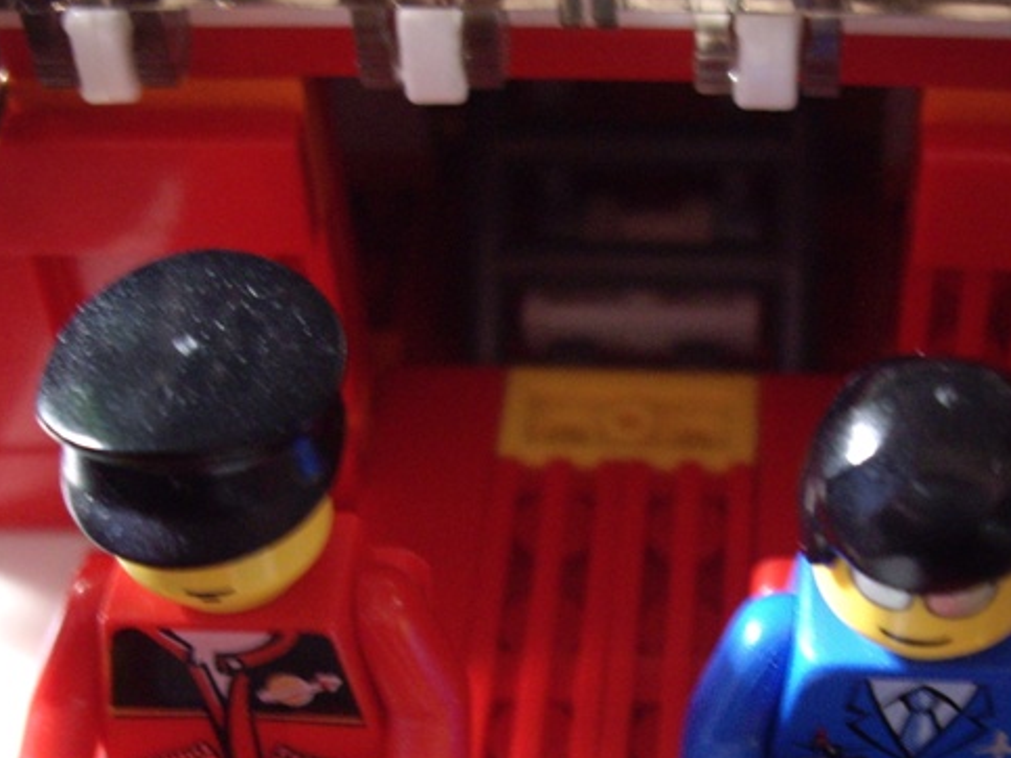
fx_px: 2248
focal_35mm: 77
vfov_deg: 18.8
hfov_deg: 25.2
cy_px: 683
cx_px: 665
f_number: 2.8
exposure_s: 1/30
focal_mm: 7.9
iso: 200
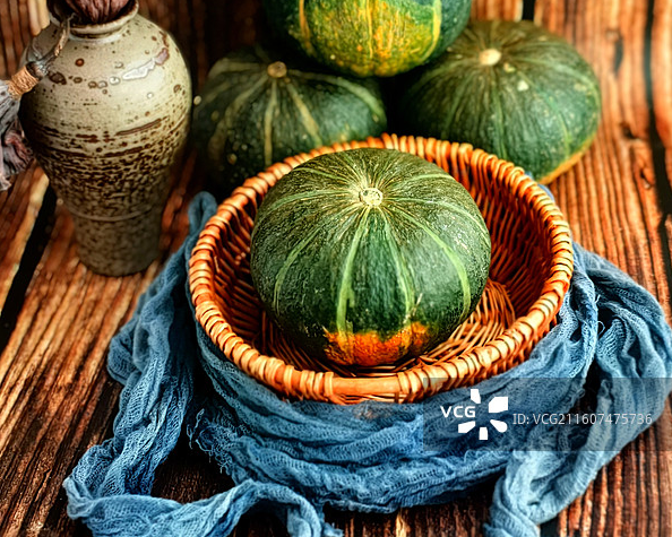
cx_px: 336
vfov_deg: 21.5
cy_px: 202
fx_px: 1412
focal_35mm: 71
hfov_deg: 26.8
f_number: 4
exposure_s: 1/25
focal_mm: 5.54
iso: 50
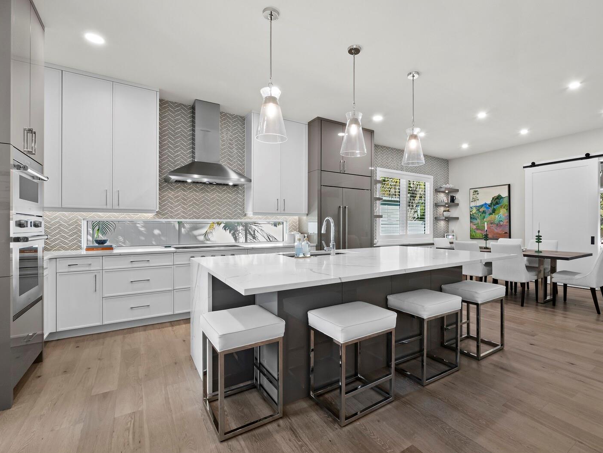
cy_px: 221
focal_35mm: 16
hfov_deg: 94.1
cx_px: 333
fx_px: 279
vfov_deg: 78.1
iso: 320
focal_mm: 7
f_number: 11
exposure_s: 1/3
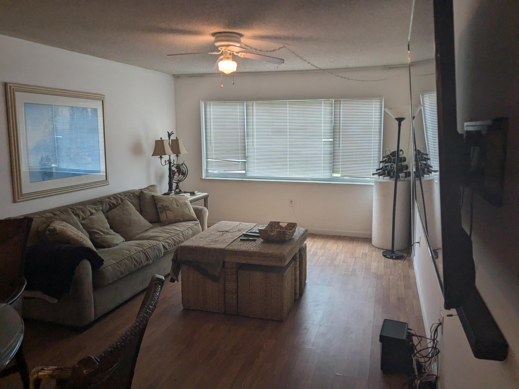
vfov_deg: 51.4
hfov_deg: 65.3
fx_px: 405
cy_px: 194
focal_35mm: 27
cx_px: 260
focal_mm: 4.38
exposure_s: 1/219
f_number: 1.73
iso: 52
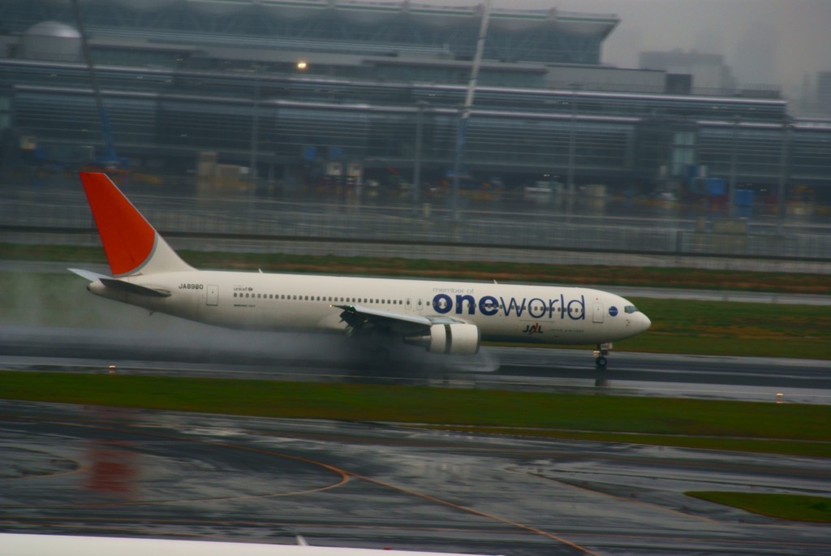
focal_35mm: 240
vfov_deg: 5.7
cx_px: 416
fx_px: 5545
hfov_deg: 8.6
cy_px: 278
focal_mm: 160
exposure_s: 1/60
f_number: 6.3
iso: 100
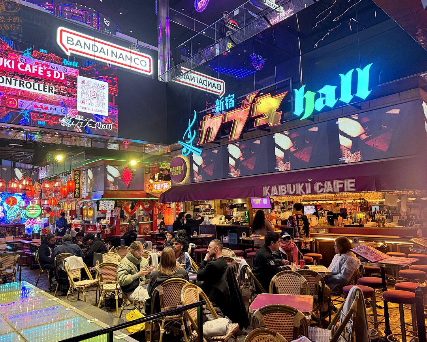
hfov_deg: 66.0
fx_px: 329
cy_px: 168
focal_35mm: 26
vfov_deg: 54.9
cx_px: 221
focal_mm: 6.76
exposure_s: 1/100
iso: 160
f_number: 1.78
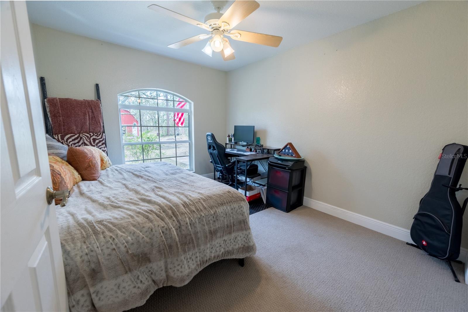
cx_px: 234
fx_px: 182
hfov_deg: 104.2
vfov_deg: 81.2
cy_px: 156
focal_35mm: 14
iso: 500
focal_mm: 14
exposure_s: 1/125
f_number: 8
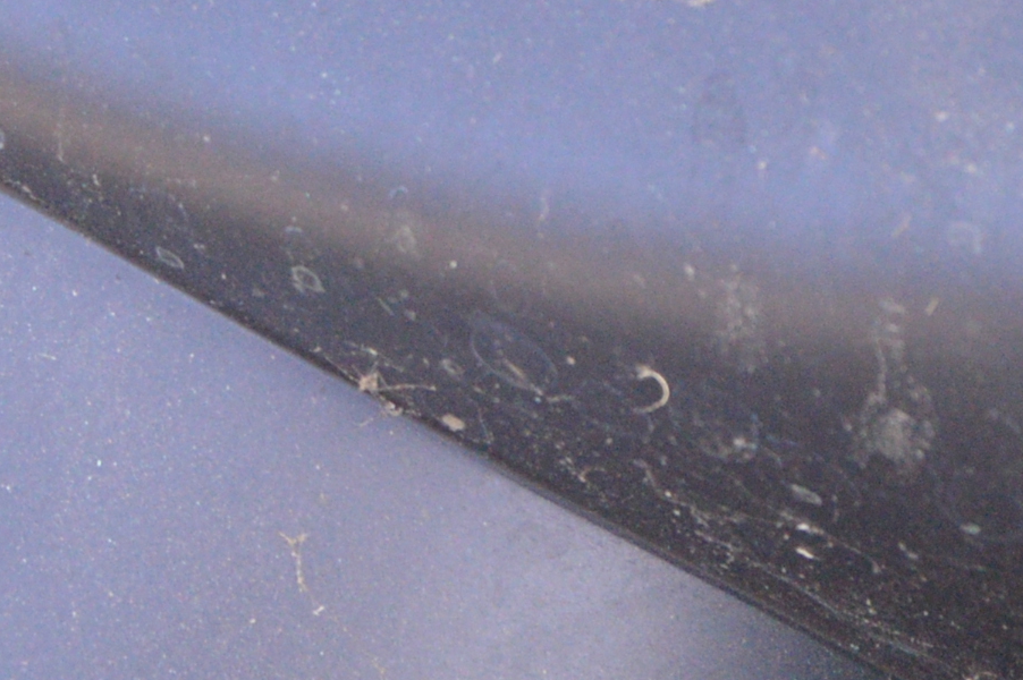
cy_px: -78
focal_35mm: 255
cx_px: 204
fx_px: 7241
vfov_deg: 5.4
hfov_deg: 8.1
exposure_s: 1/200
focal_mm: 34
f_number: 7.1
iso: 800
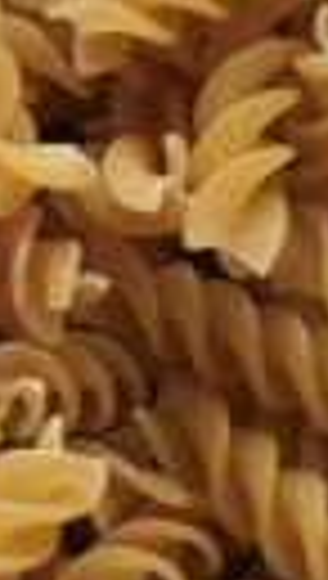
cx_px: -1352
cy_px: 549
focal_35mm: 324
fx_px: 4987
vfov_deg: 6.6
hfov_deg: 3.4
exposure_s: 1/100
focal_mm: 50
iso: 160
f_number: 8
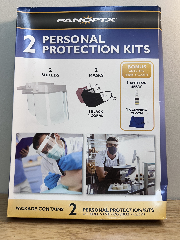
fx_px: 180
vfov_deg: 67.3
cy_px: 120
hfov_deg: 53.1
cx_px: 90
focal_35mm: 26
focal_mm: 5.7
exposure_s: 1/120
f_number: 1.5
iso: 50
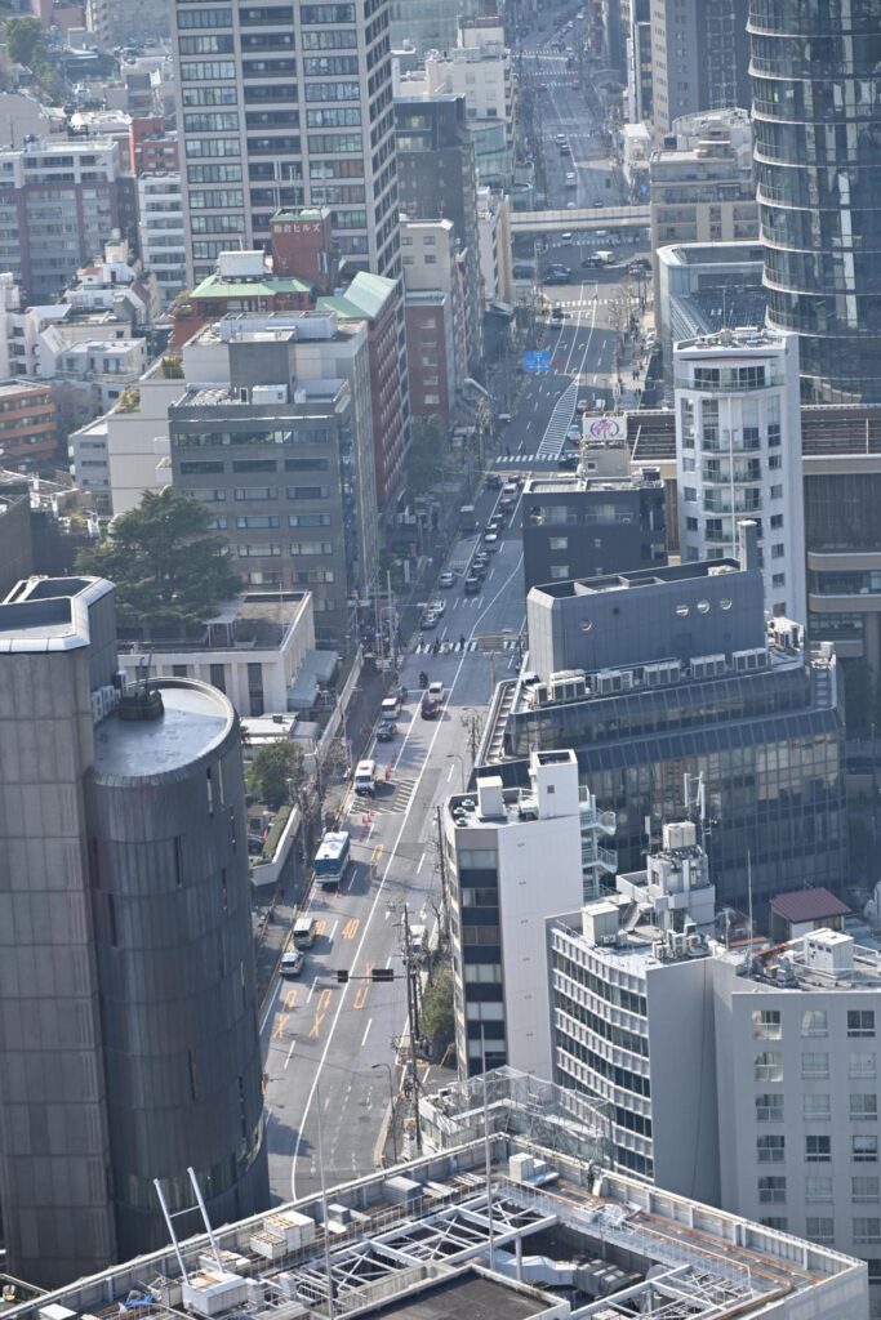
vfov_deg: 19.2
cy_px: 660
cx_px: 440
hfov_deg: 12.9
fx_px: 3908
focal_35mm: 106
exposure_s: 1/500
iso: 100
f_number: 5.3
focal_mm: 71
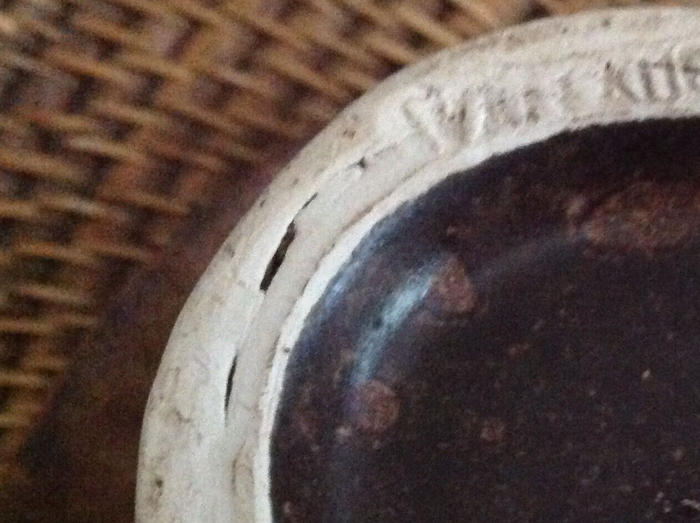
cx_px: 711
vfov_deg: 19.9
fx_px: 1454
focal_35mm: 72
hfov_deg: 25.6
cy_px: 485
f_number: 2.4
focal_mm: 4.28
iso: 800
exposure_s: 1/15
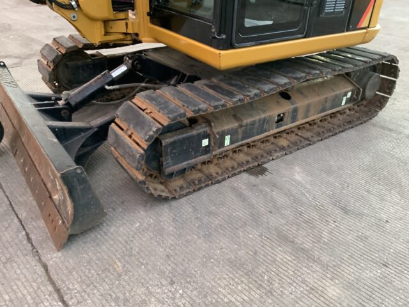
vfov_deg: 48.2
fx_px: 343
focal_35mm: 29
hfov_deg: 61.7
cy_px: 154
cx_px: 204
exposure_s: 1/30
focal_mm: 3
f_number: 1.8
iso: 250
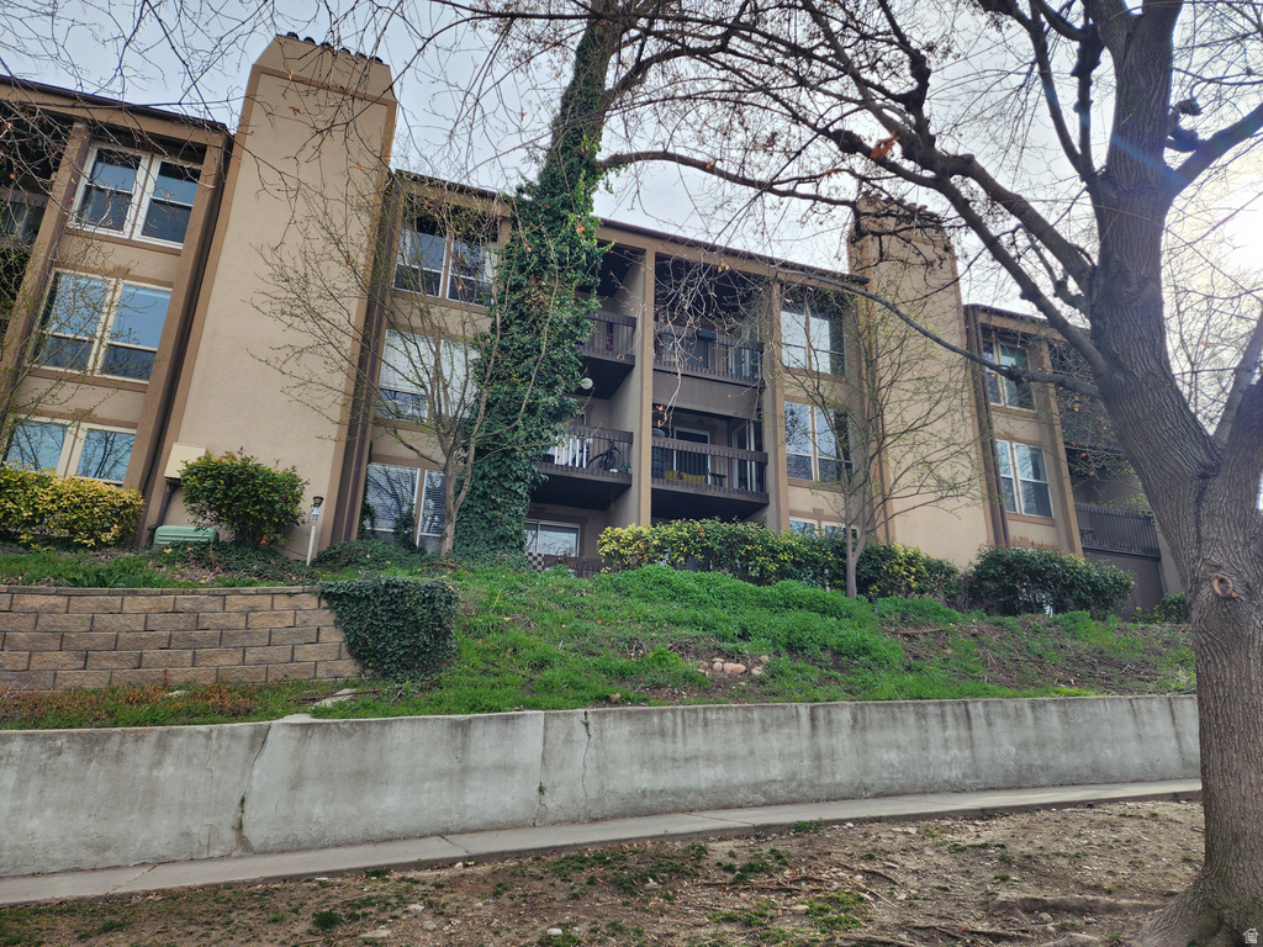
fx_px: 839
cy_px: 474
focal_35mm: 23
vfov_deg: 58.9
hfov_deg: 73.9
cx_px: 632
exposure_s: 1/501
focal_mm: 6.4
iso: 12
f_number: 1.8
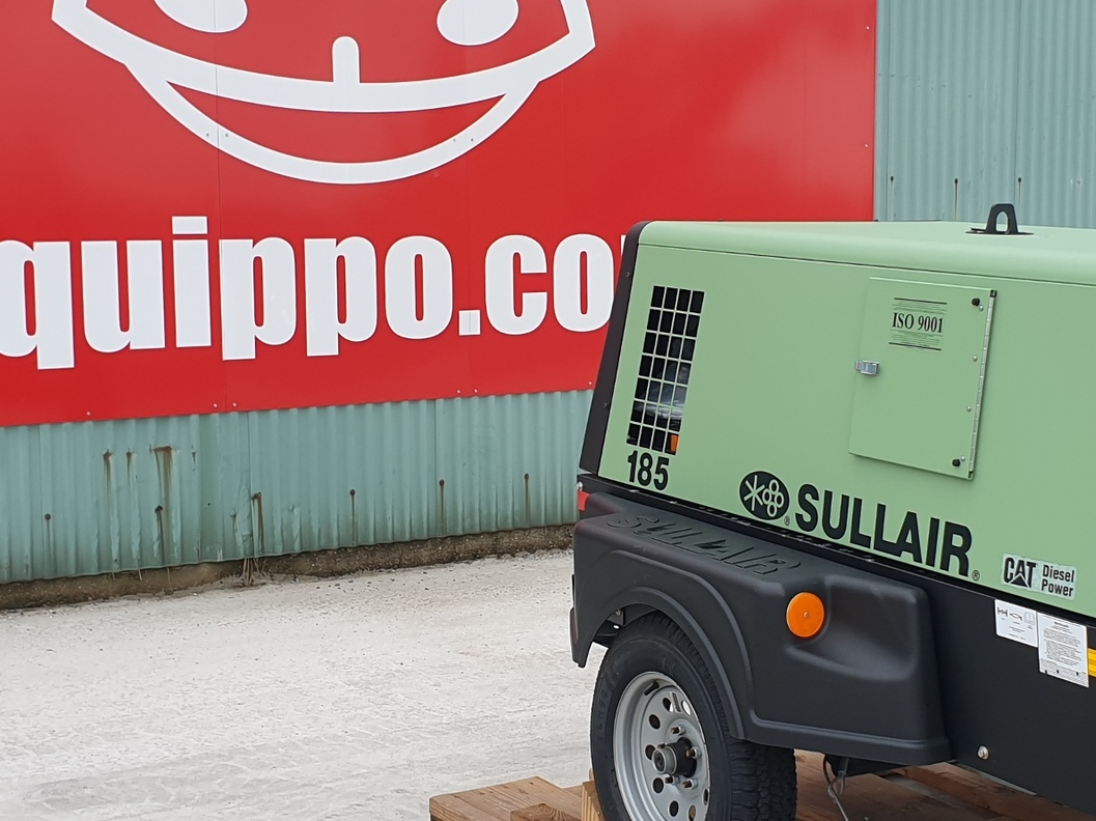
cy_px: 440
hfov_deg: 30.7
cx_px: 654
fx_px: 1994
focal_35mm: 63
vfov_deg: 23.3
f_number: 2.4
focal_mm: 4.3
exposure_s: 1/775
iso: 50
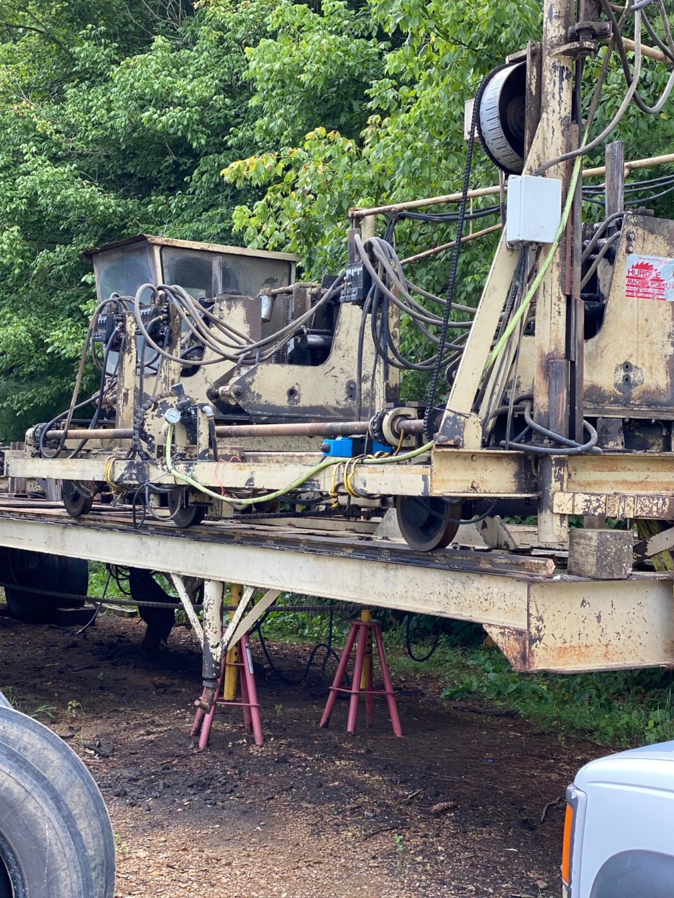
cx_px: 324
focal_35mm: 56
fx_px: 1453
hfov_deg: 26.1
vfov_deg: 34.3
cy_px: 445
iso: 32
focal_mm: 6
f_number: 2
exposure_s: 1/122
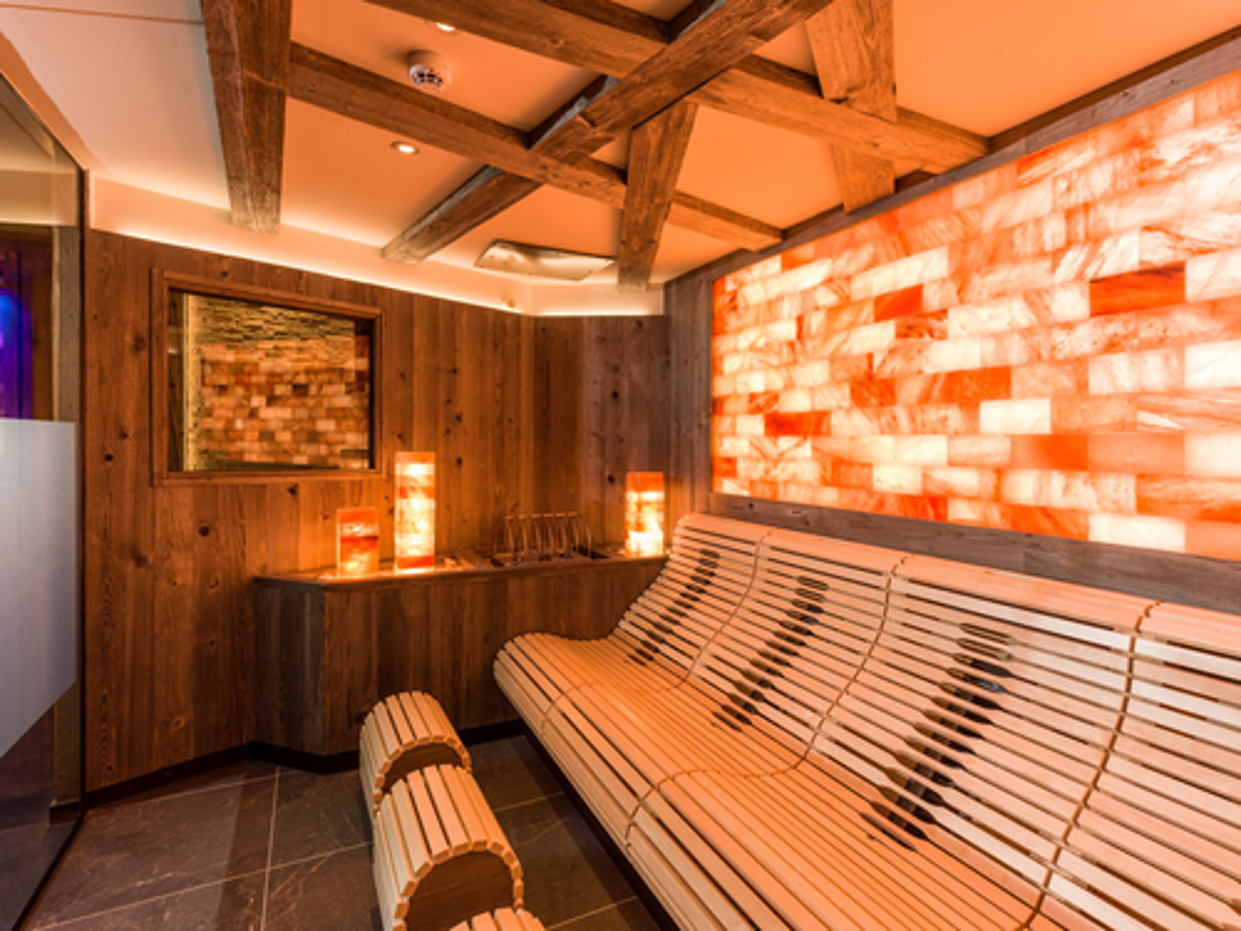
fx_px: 574
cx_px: 620
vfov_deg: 78.1
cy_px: 466
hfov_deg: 94.5
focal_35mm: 16
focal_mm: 21
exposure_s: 1/2.5
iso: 200
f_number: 8
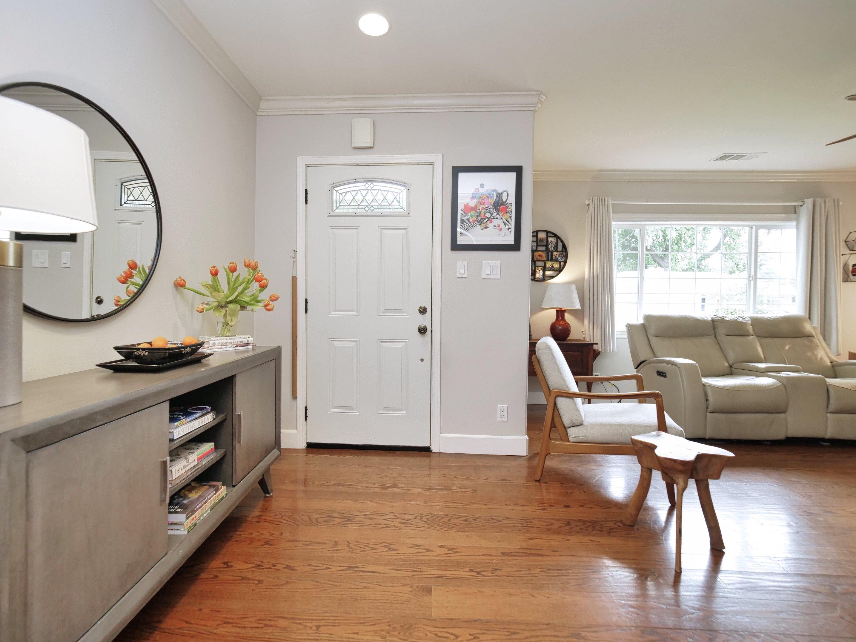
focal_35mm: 15
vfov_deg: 81.7
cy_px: 311
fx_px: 371
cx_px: 423
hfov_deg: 98.2
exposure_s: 1/160
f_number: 2.8
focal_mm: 7
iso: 800
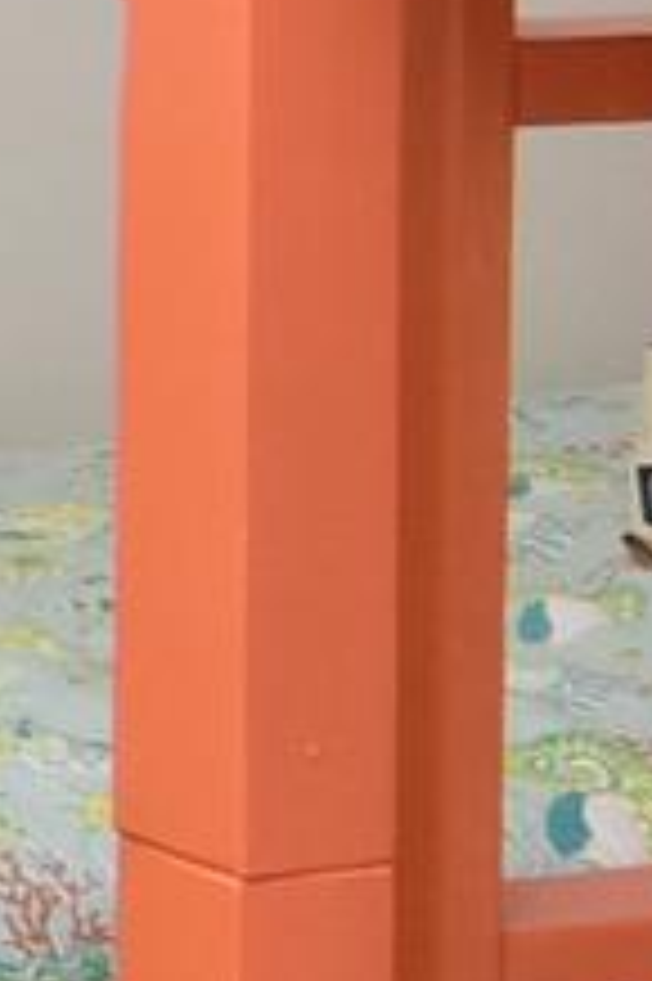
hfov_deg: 6.7
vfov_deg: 11.8
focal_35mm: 169
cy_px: -378
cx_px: -1805
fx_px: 4598
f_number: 10
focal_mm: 12
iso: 800
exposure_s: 1/80
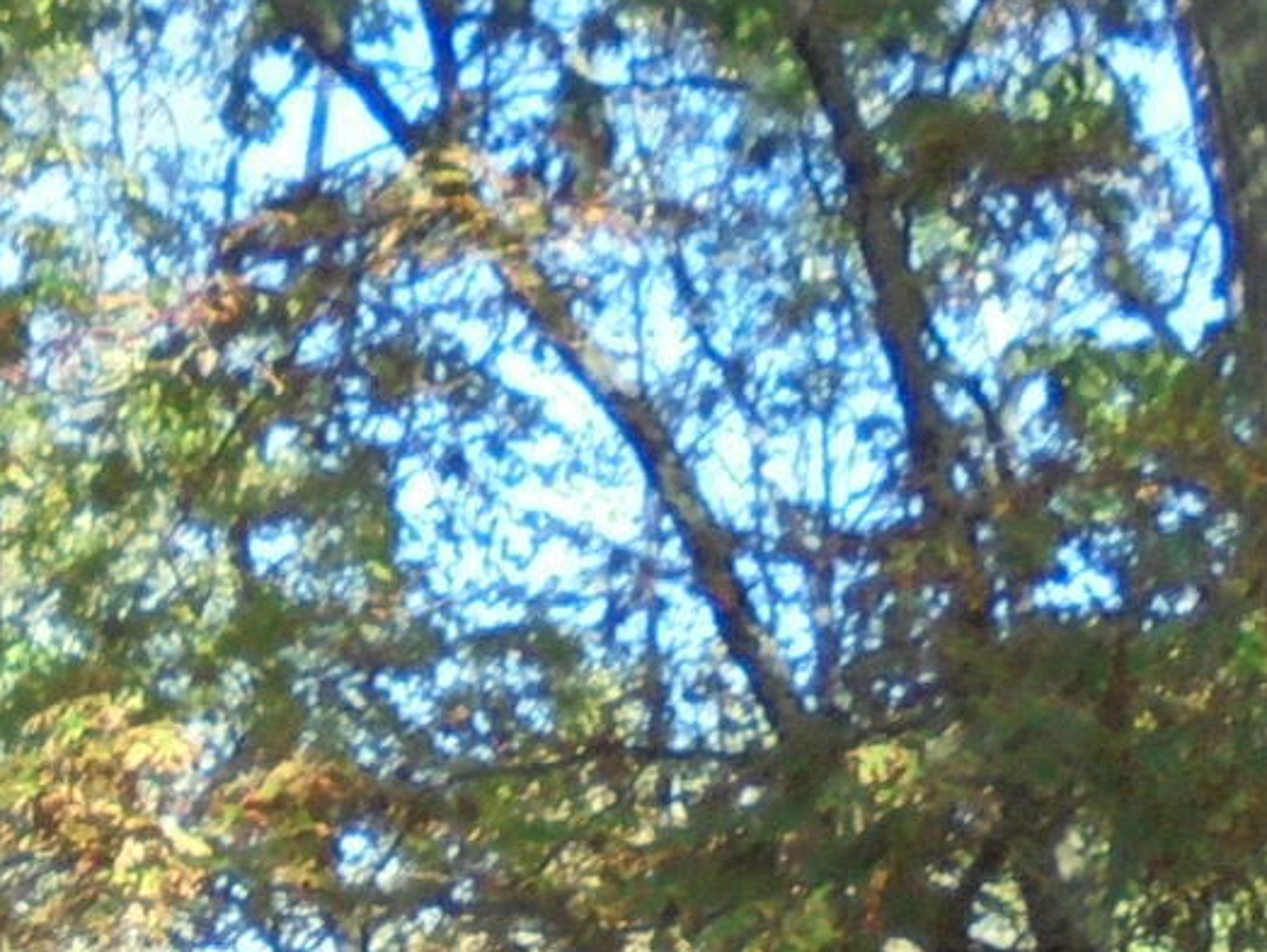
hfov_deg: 12.4
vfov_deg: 9.4
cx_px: -829
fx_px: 5457
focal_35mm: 149
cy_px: 1860
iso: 100
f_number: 3.5
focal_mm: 4.6
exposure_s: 1/160
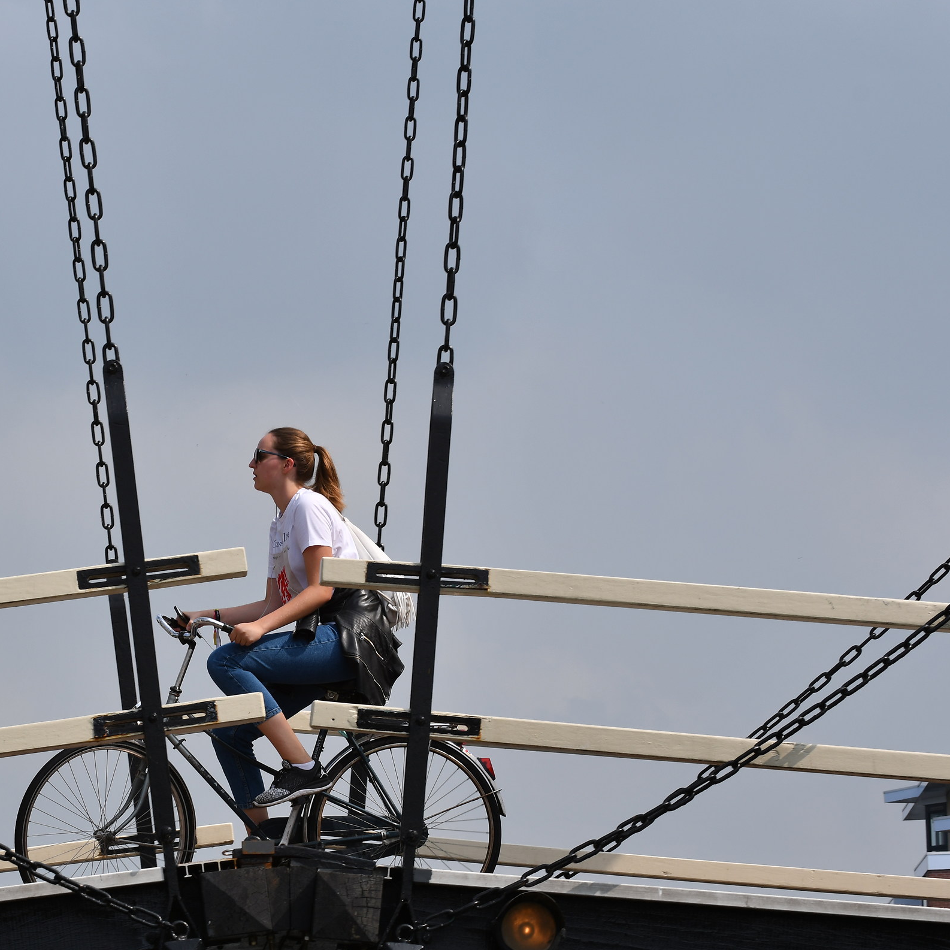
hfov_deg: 12.9
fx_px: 4192
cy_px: 471
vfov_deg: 12.9
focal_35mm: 135
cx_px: 295
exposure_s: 1/400
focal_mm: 70
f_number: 9
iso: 100
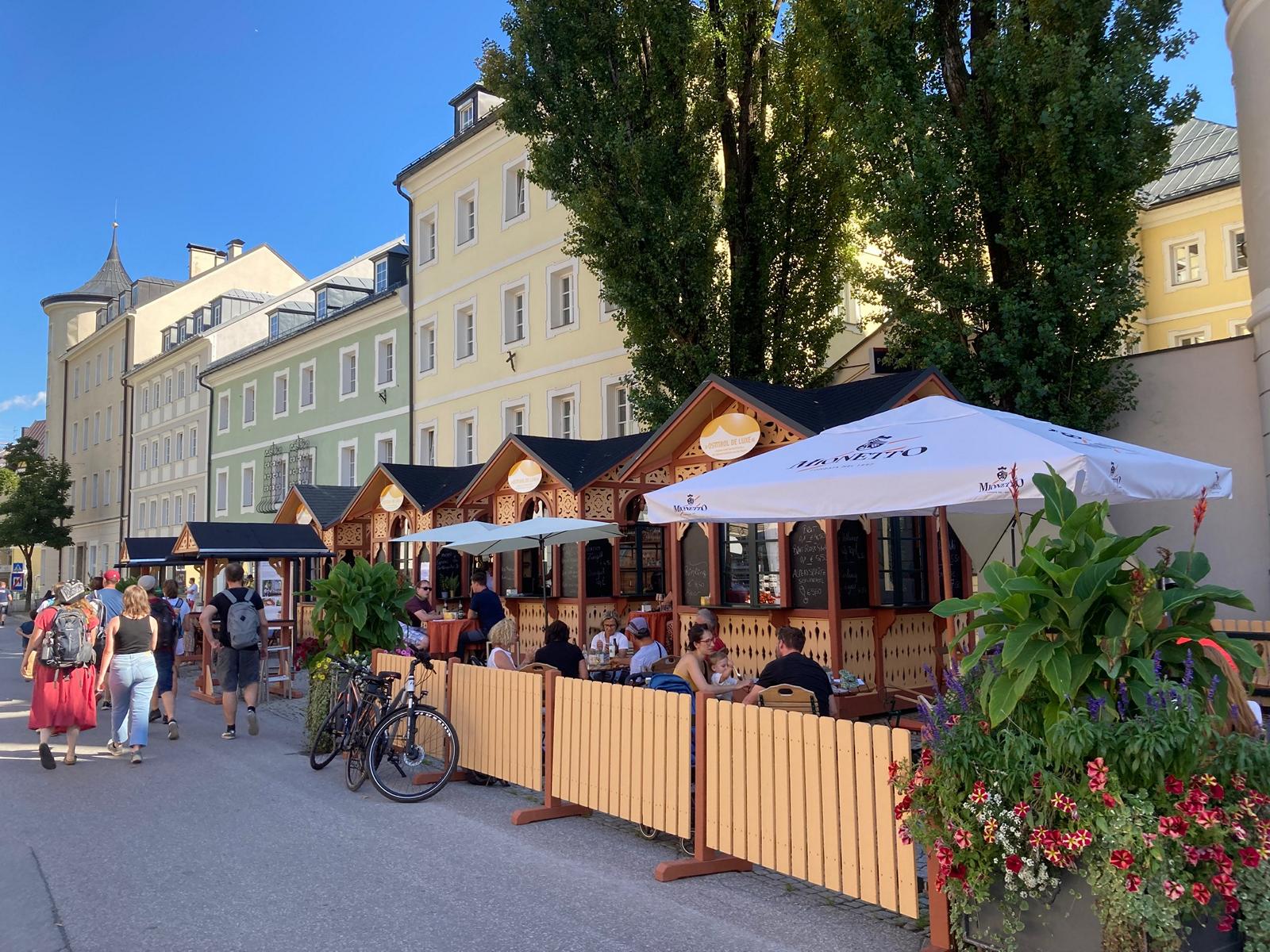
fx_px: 1027
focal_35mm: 28
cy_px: 476
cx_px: 635
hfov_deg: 63.4
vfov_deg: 49.7
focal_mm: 3.99
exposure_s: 1/490
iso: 20
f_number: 1.8
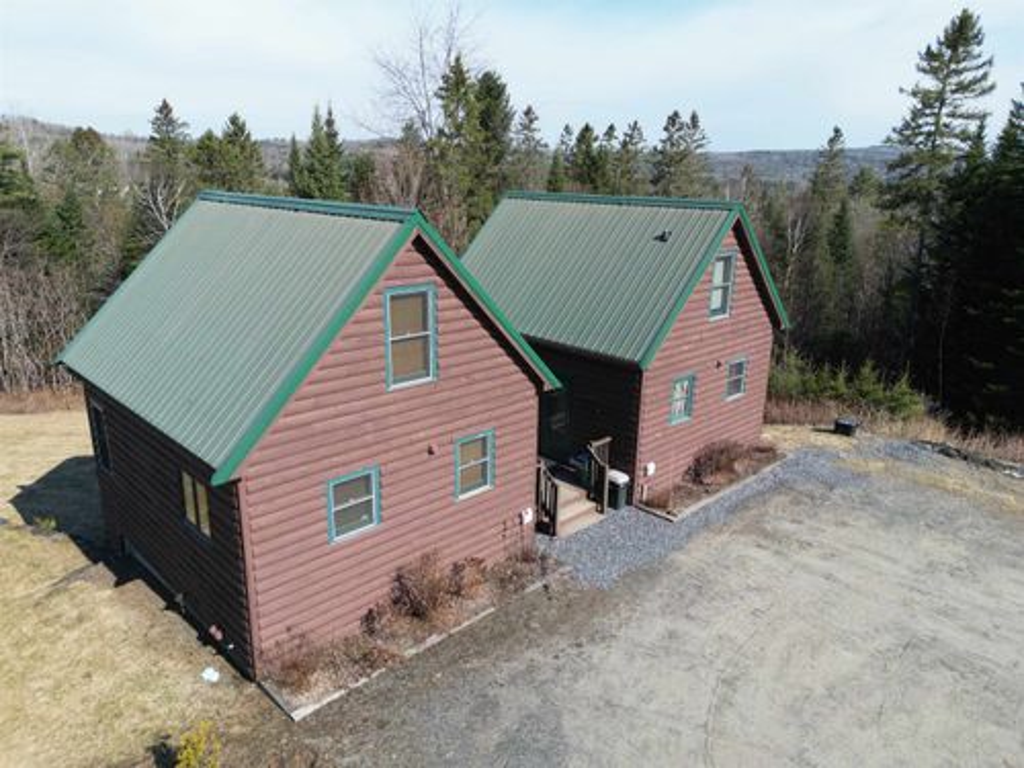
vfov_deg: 56.8
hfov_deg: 71.6
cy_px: 384
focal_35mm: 24
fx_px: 710
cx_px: 512
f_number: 1.7
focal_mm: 6.72
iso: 140
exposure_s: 1/2500
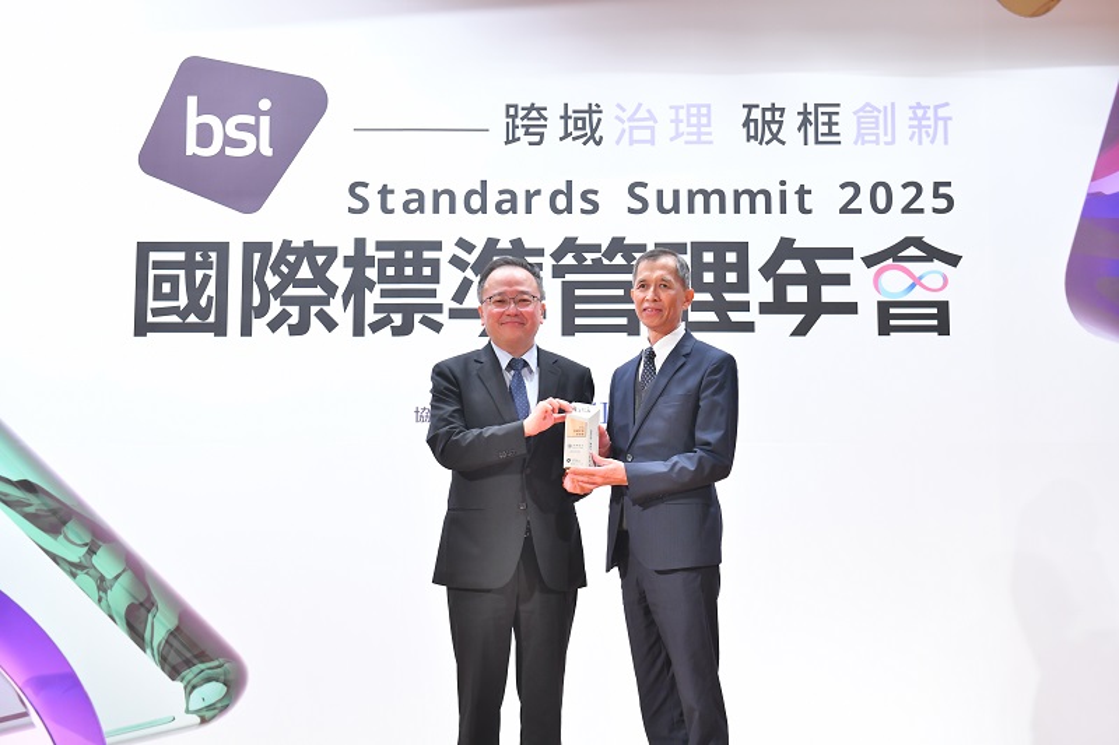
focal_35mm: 58
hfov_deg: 34.5
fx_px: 1802
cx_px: 560
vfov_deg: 23.4
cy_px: 372
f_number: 5.6
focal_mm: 58
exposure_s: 1/90
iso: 1600
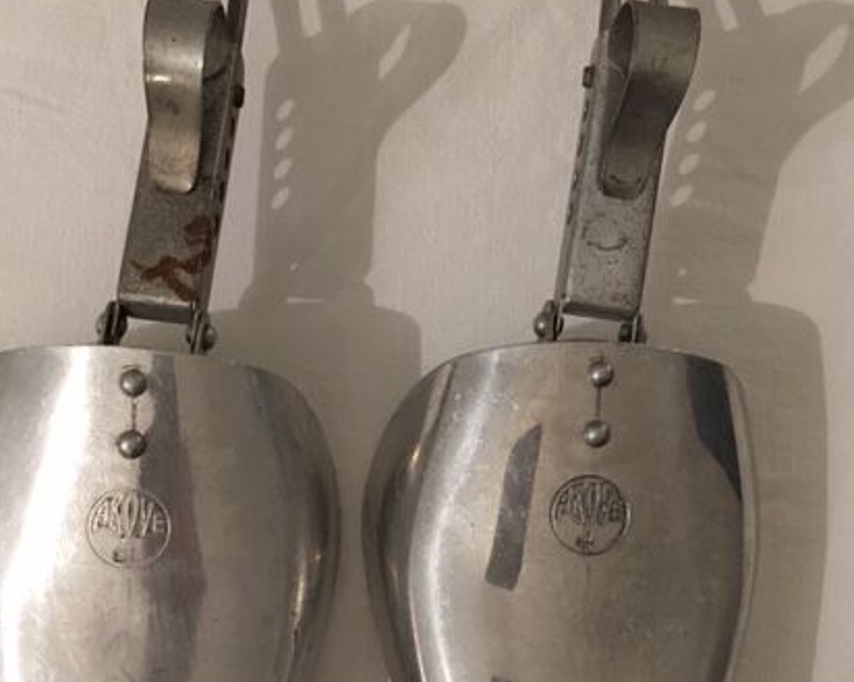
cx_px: 388
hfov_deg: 42.0
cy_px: 406
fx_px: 1111
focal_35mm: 44
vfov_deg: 34.0
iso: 160
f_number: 2.2
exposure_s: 1/33
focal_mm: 4.15
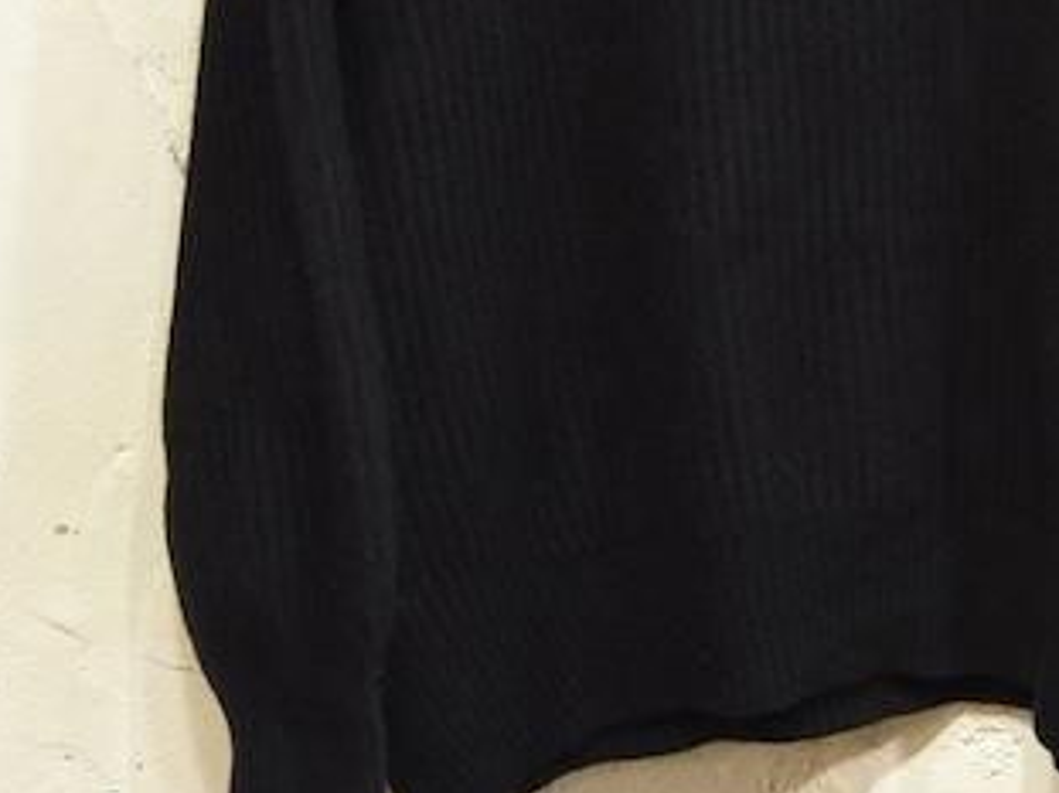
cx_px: 838
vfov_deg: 13.4
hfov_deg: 18.2
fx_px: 3272
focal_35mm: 107
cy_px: -174
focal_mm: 46
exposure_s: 1/80
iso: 5000
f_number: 5.6
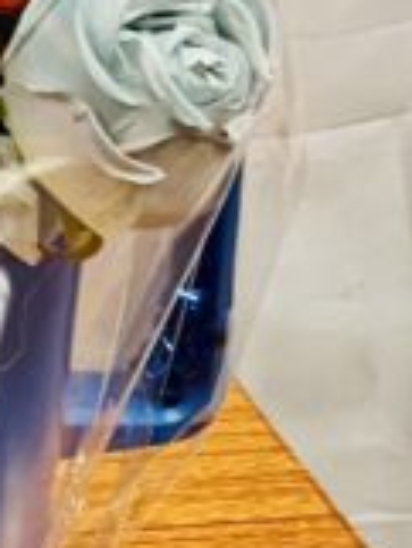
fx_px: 2044
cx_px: -603
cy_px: -252
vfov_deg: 14.3
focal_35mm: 129
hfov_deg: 10.0
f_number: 1.5
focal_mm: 5.7
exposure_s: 1/60
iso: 200
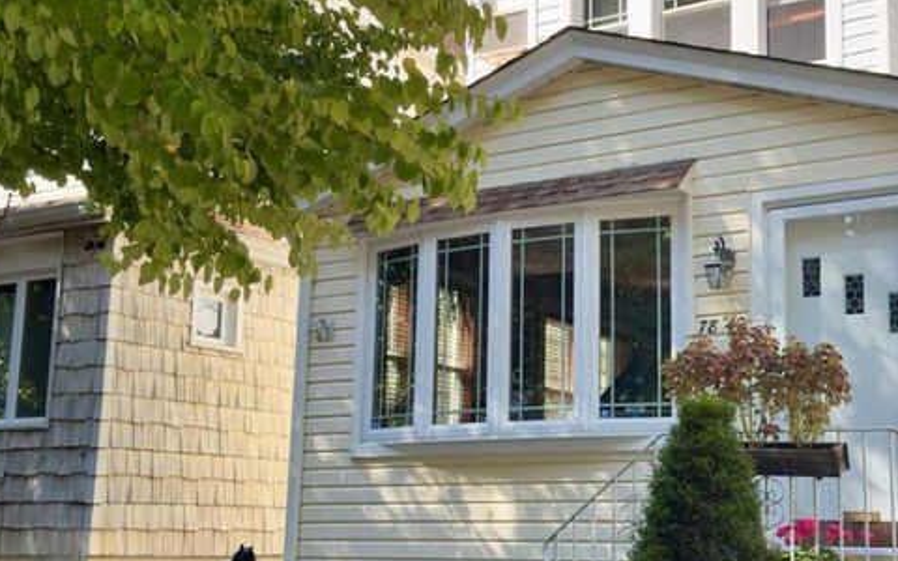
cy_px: 265
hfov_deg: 47.0
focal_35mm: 42
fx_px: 1028
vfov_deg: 30.5
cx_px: 529
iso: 100
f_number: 1.78
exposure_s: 1/1050
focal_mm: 6.76
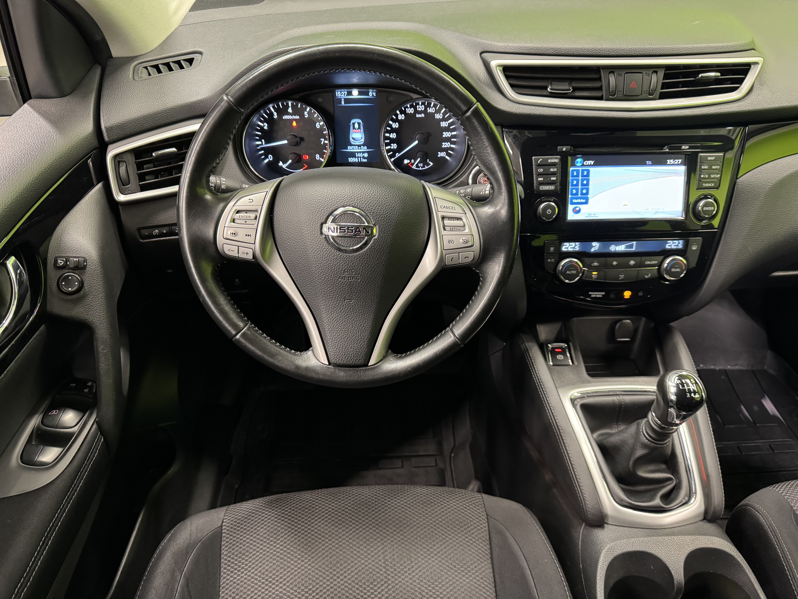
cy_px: 300
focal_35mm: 24
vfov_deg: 56.8
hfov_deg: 71.6
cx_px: 399
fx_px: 553
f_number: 1.78
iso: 640
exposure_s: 1/33
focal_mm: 6.76
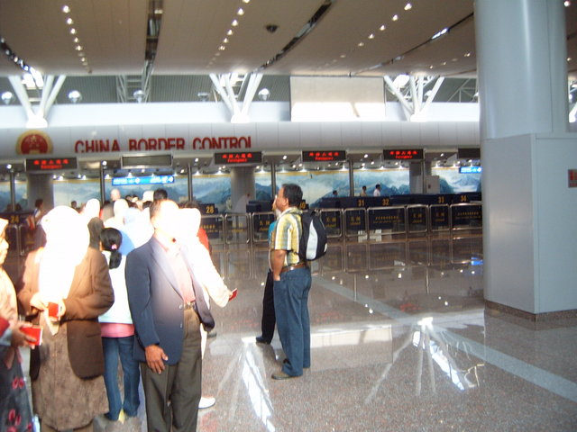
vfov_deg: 38.7
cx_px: 288
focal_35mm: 37
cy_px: 216
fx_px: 617
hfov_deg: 50.1
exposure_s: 1/30
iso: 141
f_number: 2.9
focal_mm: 6.2
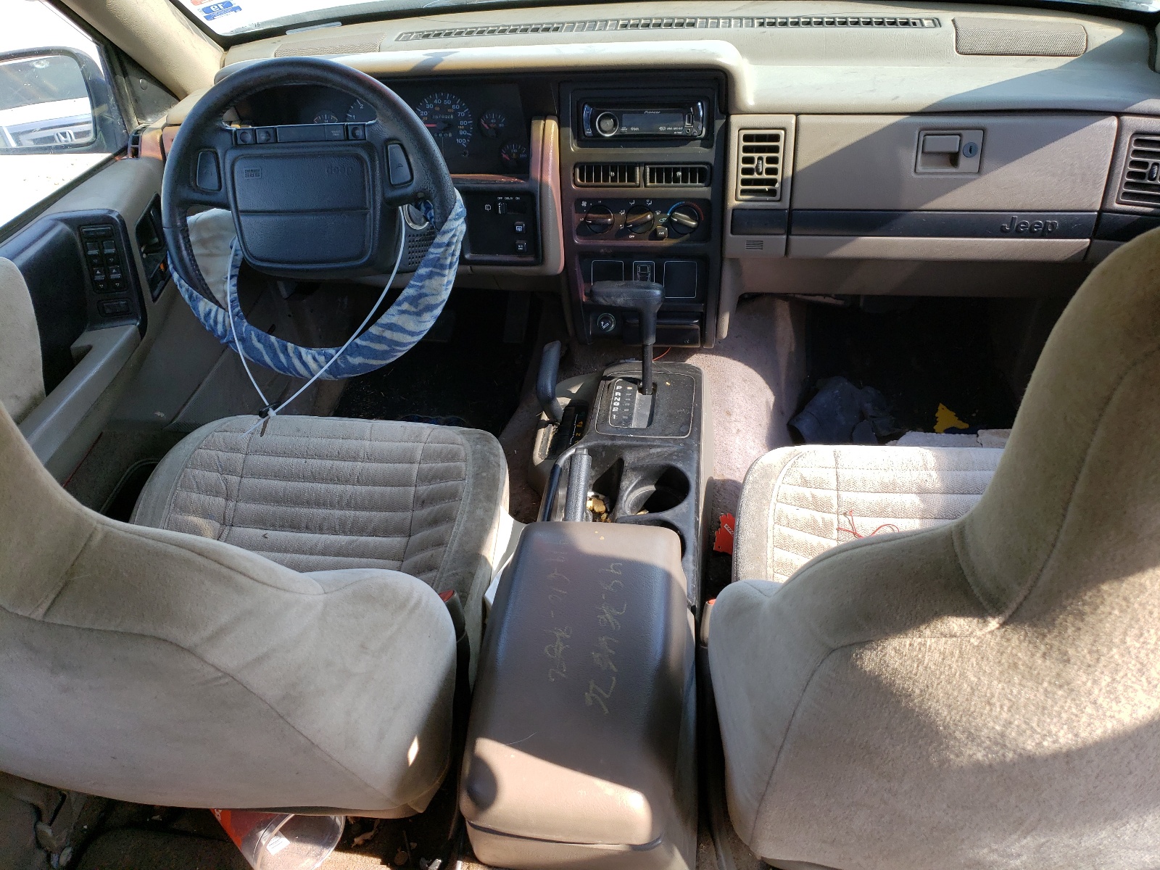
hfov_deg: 67.3
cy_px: 435
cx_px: 580
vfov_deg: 53.1
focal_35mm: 26
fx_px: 871
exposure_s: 1/435
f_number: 1.5
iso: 50
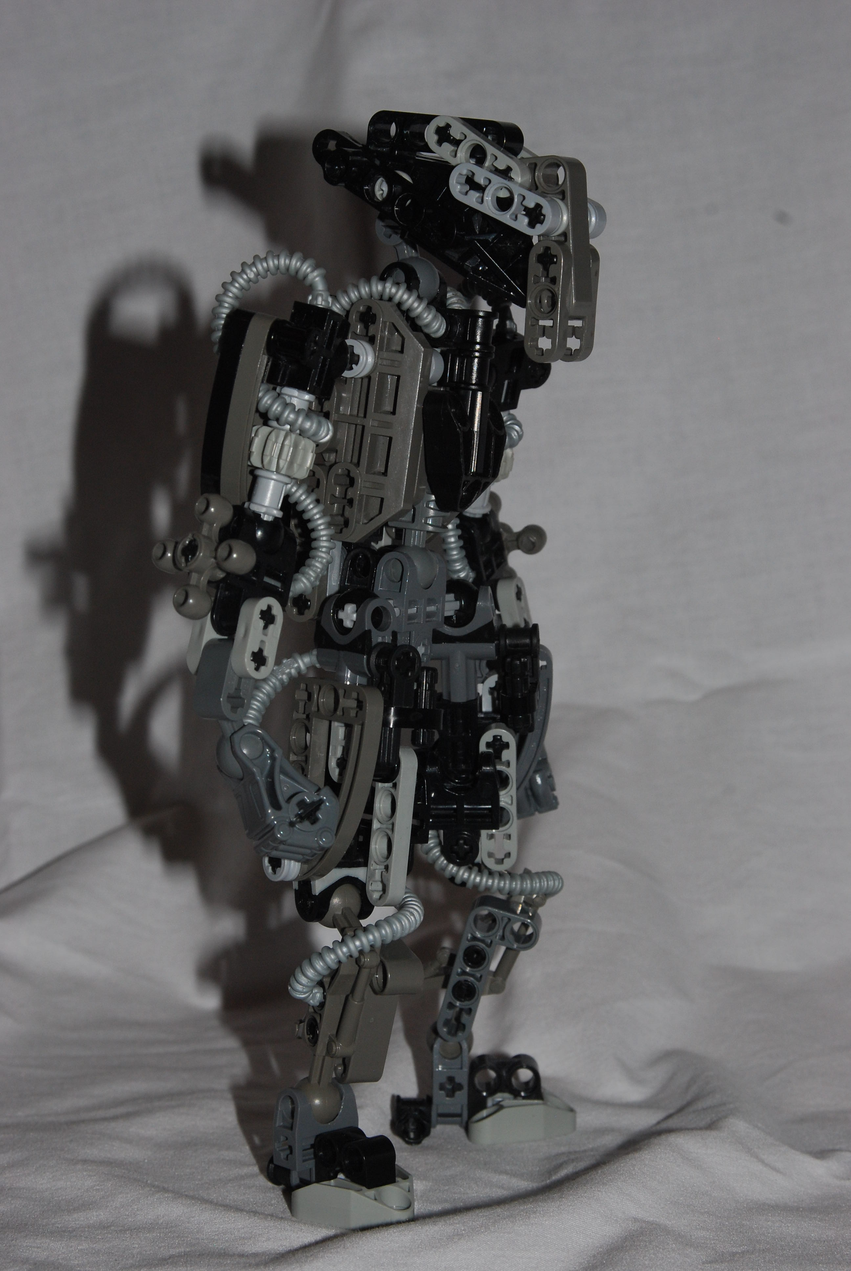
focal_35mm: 78
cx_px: 426
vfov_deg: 26.0
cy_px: 636
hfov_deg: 17.5
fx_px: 2758
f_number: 11
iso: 400
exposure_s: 1/200
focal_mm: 52
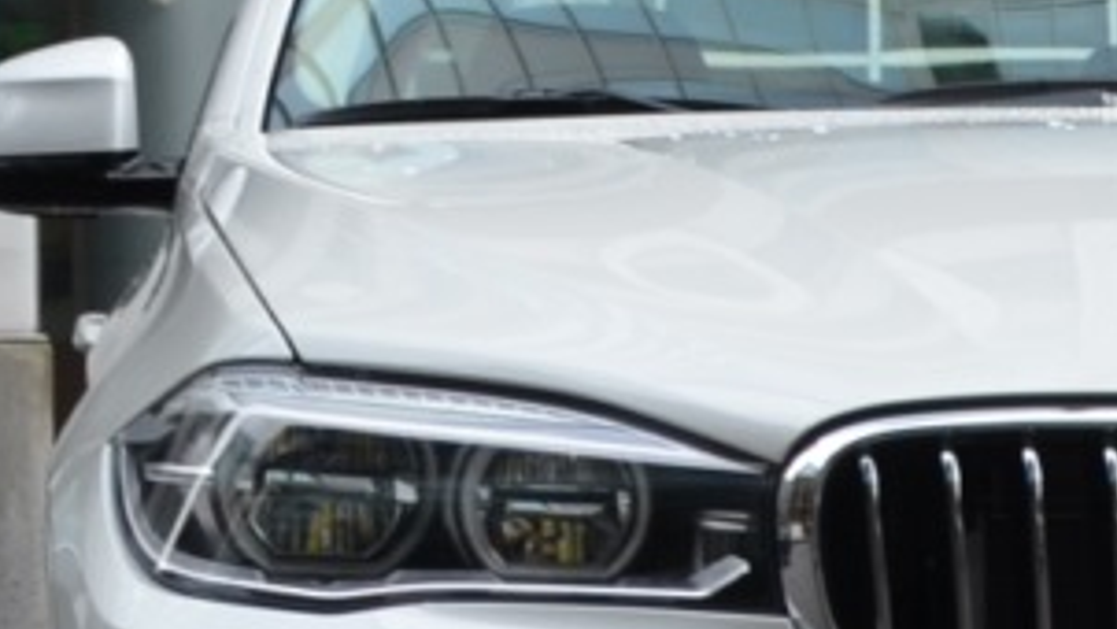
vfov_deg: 5.5
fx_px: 6488
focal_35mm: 219
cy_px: 115
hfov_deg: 9.7
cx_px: -163
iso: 200
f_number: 6.3
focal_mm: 22
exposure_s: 1/160
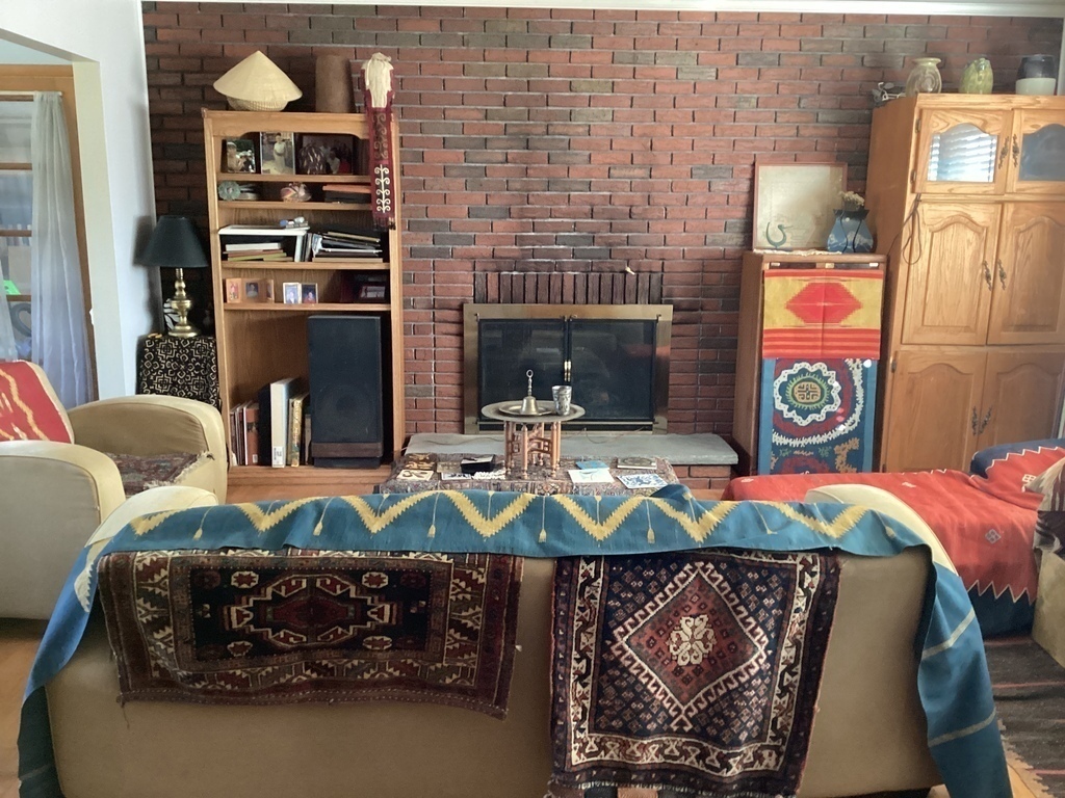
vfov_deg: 45.4
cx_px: 532
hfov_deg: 58.4
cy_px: 399
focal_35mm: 31
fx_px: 954
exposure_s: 1/30
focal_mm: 3.3
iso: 320
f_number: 2.4
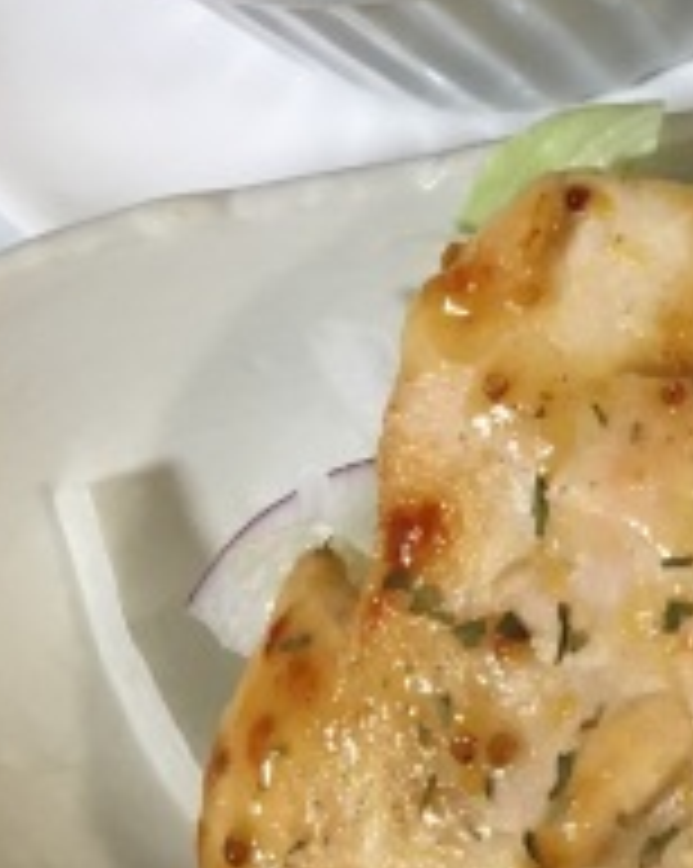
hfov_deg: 16.3
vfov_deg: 20.5
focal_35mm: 88
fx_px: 2260
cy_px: -148
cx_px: 950
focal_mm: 4.15
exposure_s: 1/30
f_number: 2.2
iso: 160
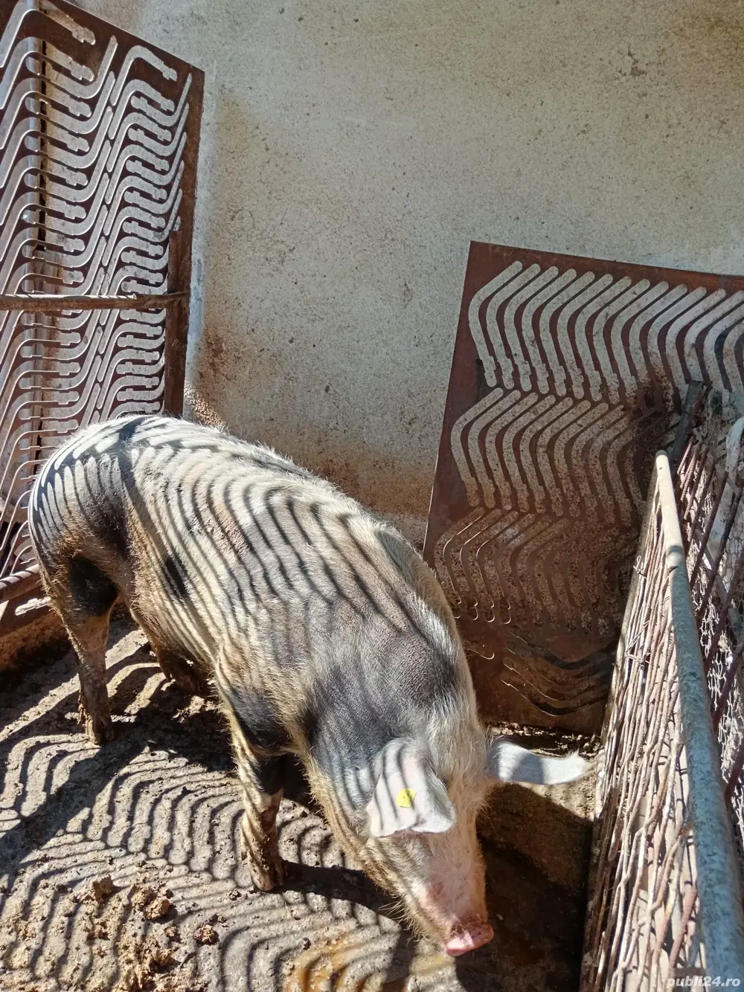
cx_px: 372
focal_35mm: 27
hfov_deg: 51.3
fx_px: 774
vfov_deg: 65.3
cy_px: 496
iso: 100
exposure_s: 1/168
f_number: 1.9
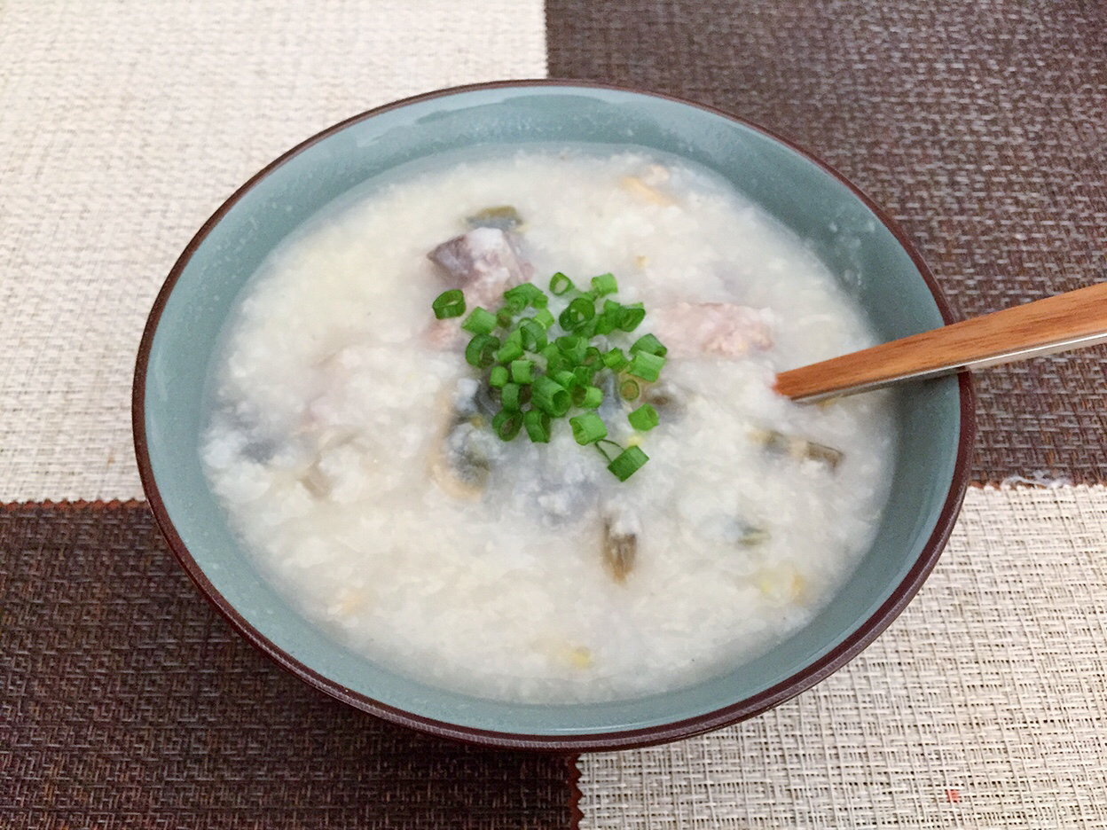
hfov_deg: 61.7
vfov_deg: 48.2
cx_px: 554
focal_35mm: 29
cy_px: 415
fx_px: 927
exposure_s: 1/33
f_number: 2.2
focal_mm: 4.15
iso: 320
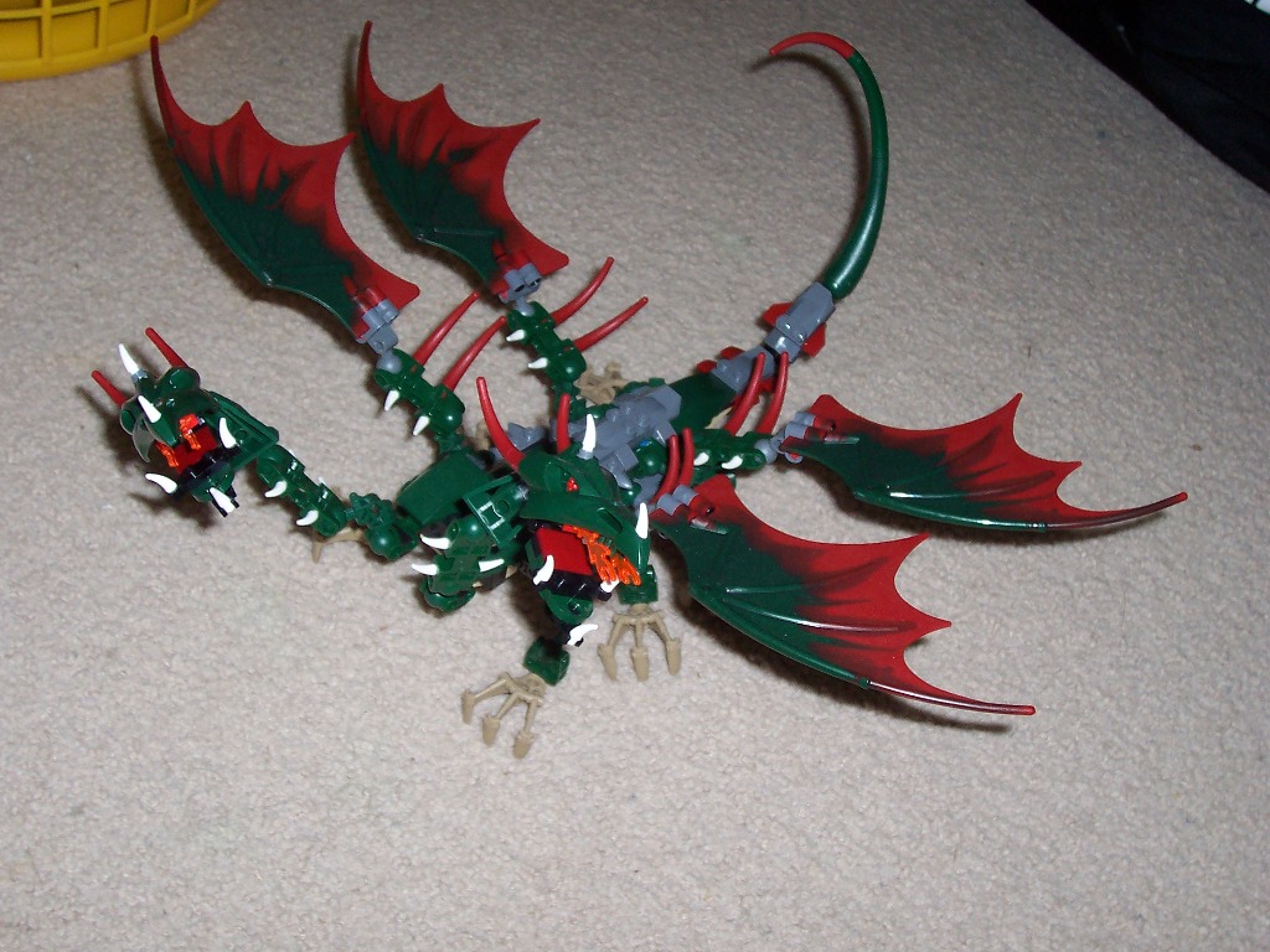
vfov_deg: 31.5
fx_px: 1688
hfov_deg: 41.2
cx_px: 635
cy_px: 476
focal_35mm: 46
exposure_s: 1/60
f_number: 3
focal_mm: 7
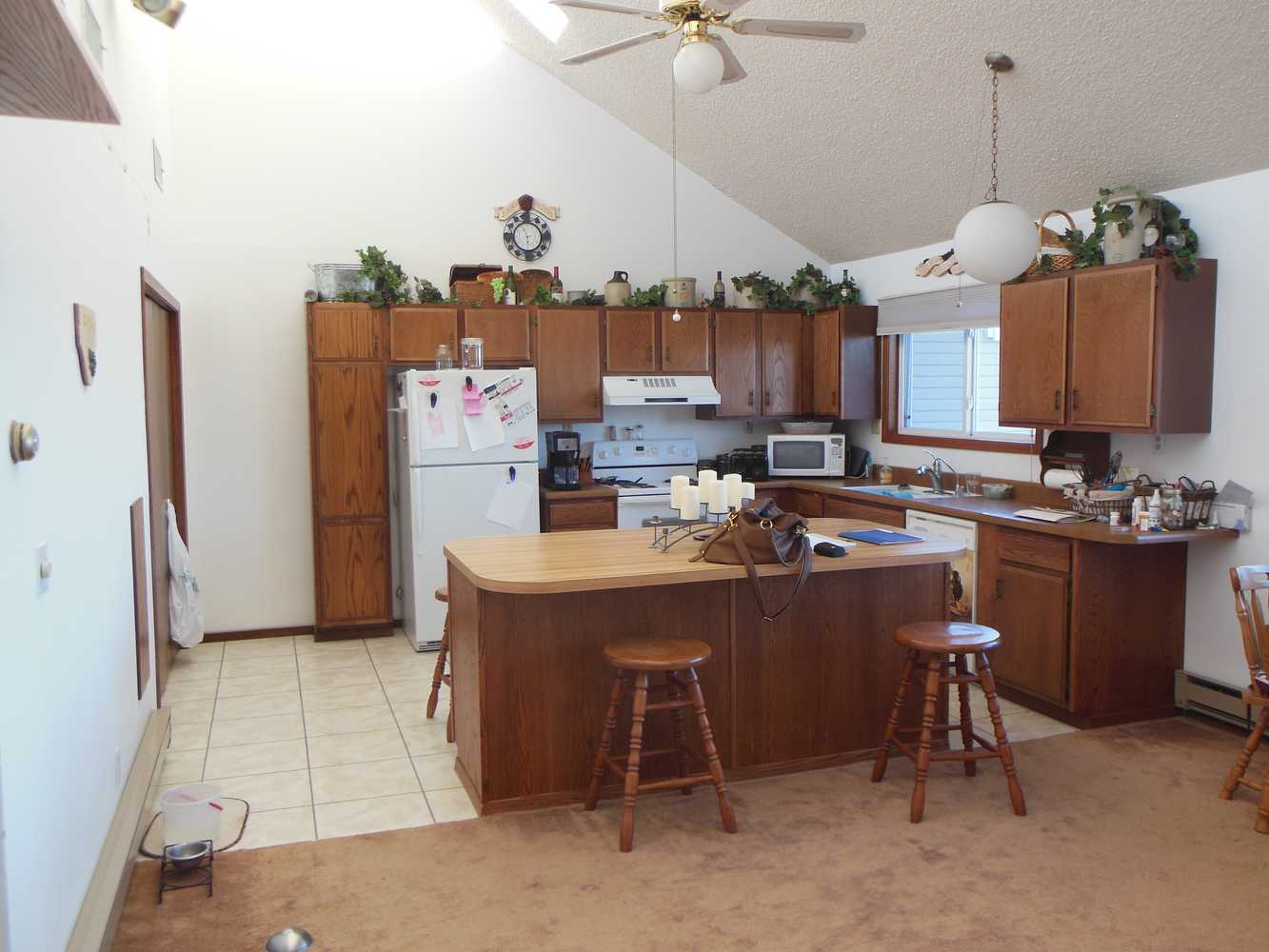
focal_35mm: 29
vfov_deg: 48.2
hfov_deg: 61.7
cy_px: 476
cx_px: 634
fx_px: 1063
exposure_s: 1/30
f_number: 3.3
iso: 125
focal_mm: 5.2
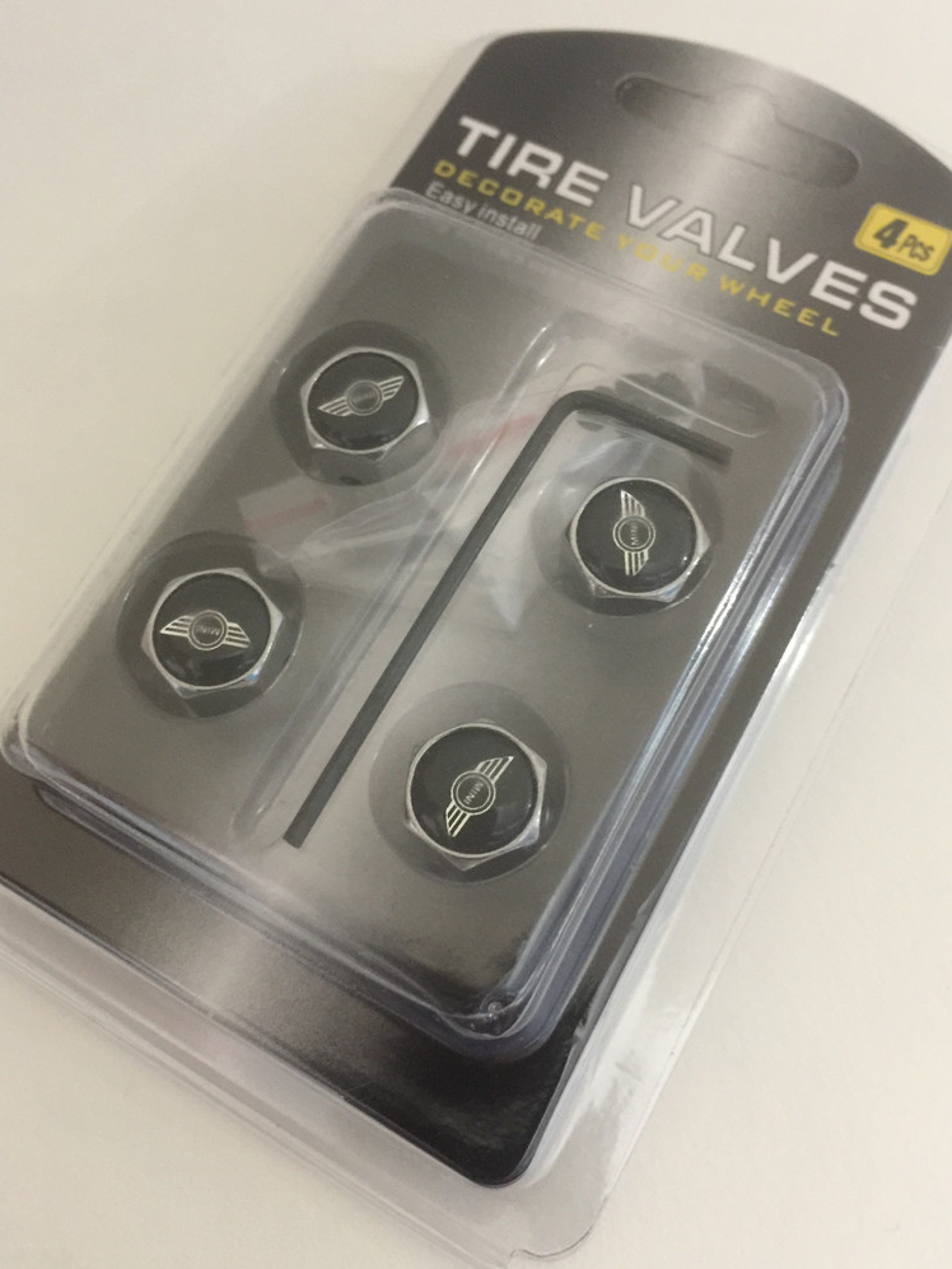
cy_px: 636
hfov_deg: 45.4
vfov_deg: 58.3
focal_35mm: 31
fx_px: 1136
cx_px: 461
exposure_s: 1/8
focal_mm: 4.15
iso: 160
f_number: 2.2
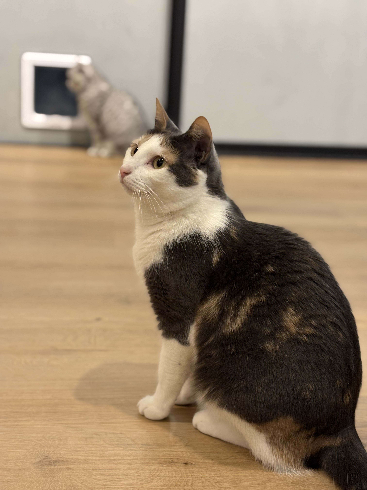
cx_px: 184
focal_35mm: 52
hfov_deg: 28.0
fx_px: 735
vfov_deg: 36.8
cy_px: 245
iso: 100
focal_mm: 5.96
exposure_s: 1/33
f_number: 1.6
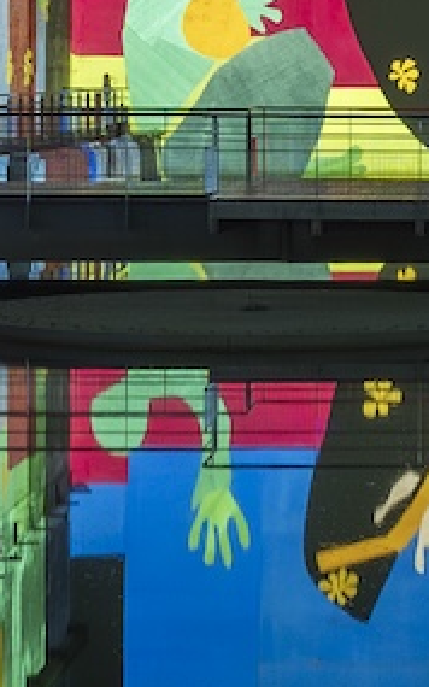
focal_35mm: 75
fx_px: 1404
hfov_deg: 16.6
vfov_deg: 26.7
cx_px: 523
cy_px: 93
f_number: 8
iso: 800
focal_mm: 14
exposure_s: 3.2
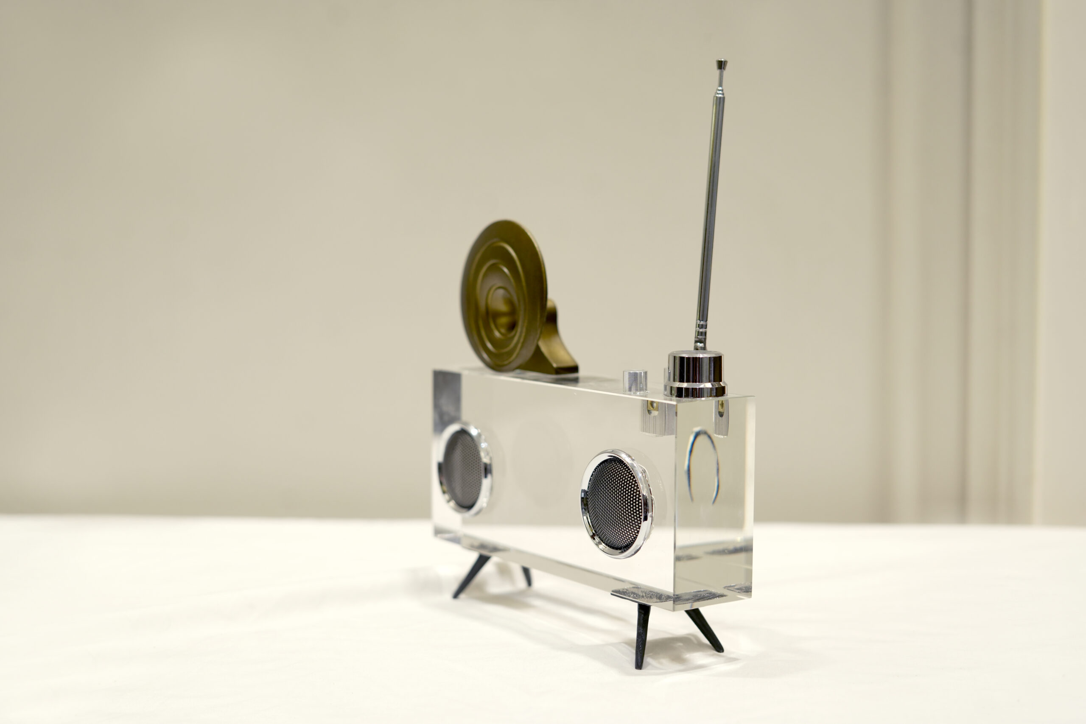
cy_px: 362
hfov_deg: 39.6
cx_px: 543
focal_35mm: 50
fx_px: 1508
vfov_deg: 27.0
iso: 400
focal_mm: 50
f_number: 3.5
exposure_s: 1/60
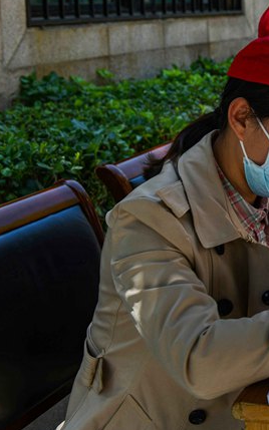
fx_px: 821
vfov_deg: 29.1
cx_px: 451
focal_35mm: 70
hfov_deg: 16.3
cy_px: 127
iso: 31
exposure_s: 1/125
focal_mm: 31
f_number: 5
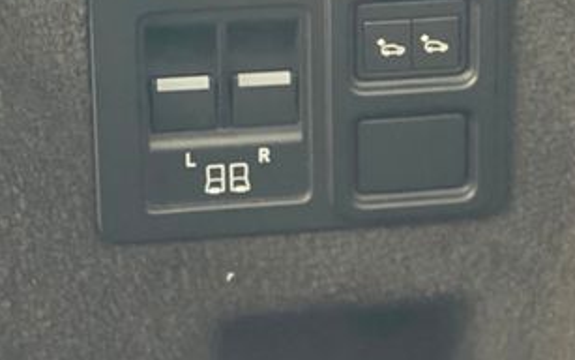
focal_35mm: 170
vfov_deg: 7.7
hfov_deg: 12.3
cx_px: 328
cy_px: -56
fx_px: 2664
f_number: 2.8
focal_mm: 9
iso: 800
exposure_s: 1/15
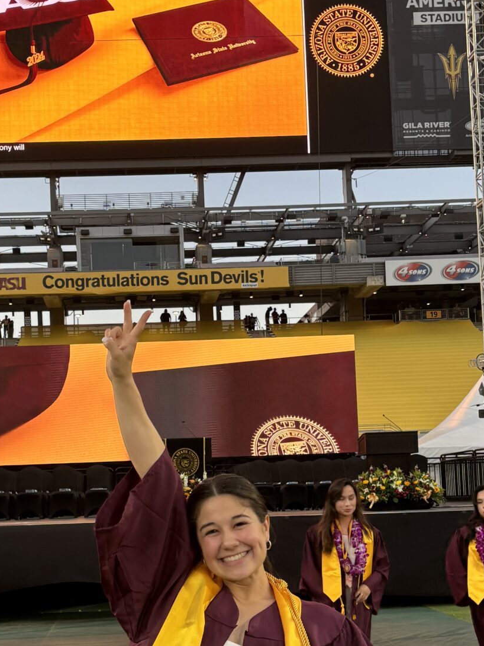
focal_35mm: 61
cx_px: 146
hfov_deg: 23.9
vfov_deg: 31.5
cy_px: 423
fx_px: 1137
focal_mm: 5.96
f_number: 1.6
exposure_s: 1/216
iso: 40
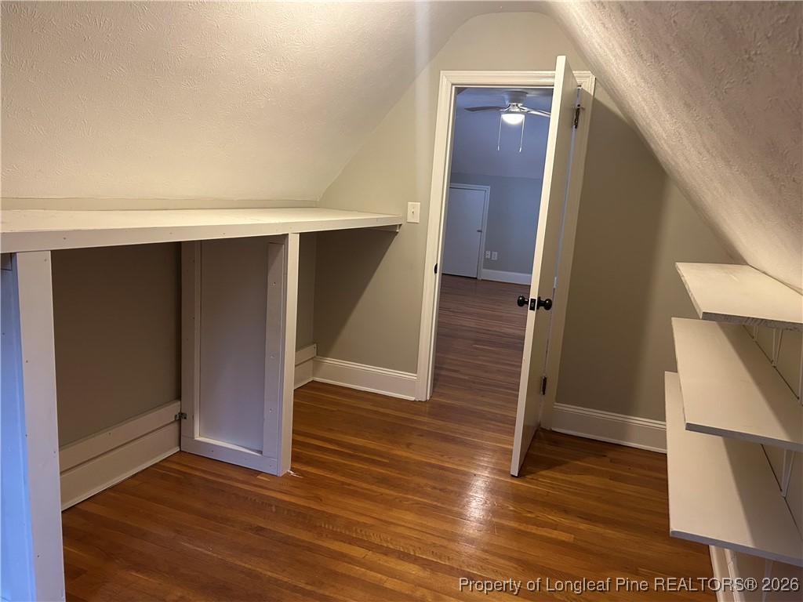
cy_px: 301
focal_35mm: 26
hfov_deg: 67.3
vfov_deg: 53.1
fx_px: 603
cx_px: 402
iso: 250
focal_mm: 5.7
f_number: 1.5
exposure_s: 1/60
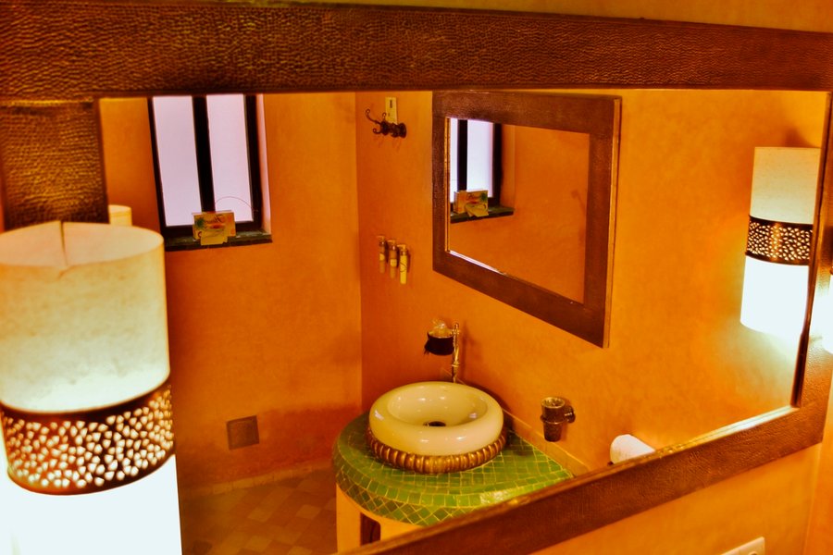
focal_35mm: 30
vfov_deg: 43.6
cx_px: 416
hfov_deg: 61.9
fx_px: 694
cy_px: 278
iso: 320
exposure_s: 1/15
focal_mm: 20
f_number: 4
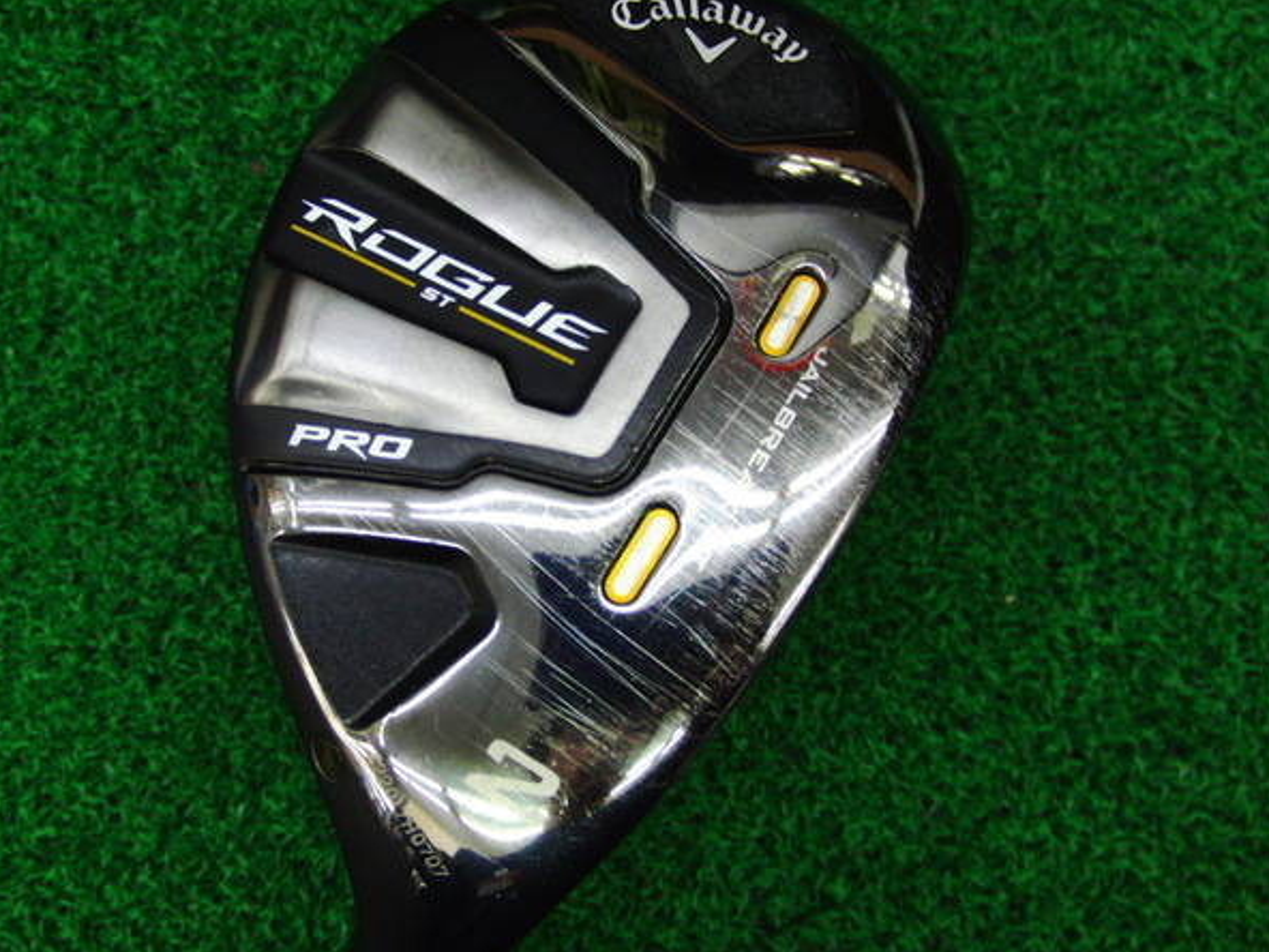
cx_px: 594
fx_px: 1466
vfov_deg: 35.9
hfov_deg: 46.8
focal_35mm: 40
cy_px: 440
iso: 400
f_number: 3.6
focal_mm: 6.42
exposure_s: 1/80
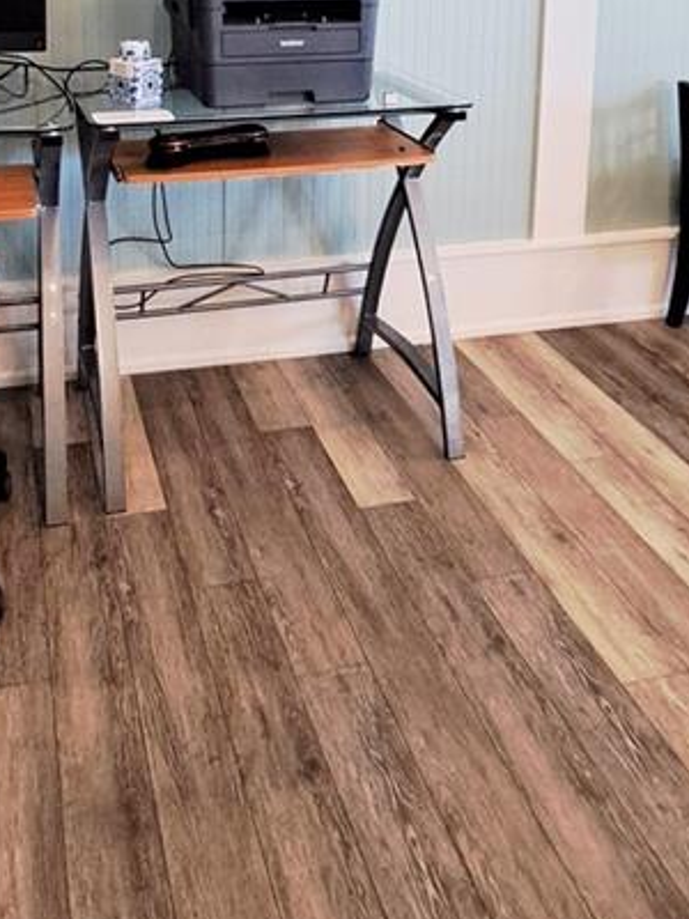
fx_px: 1035
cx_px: 269
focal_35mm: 39
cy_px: 16
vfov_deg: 42.0
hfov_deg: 36.7
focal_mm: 1.74
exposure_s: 1/40
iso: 200
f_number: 2.2
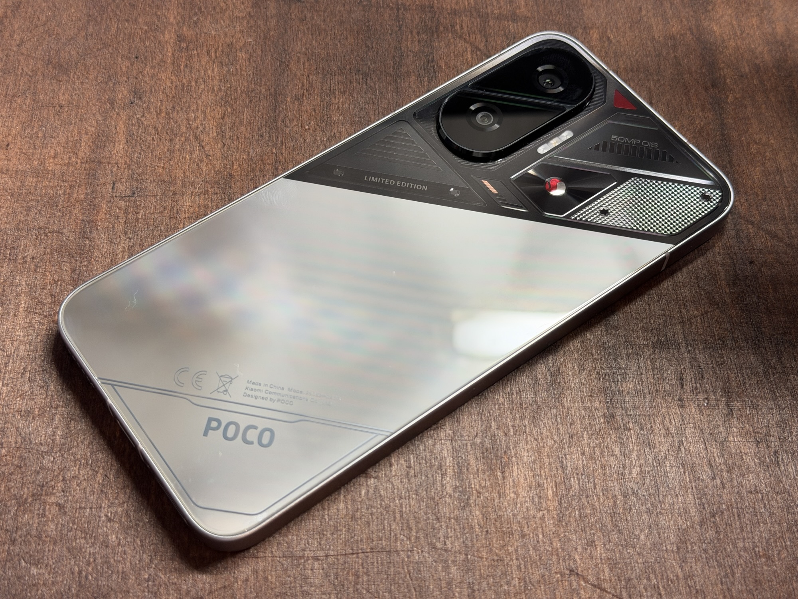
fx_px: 1107
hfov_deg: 39.7
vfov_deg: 30.3
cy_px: 300
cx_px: 399
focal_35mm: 48
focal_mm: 6.76
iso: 160
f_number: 1.78
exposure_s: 1/100
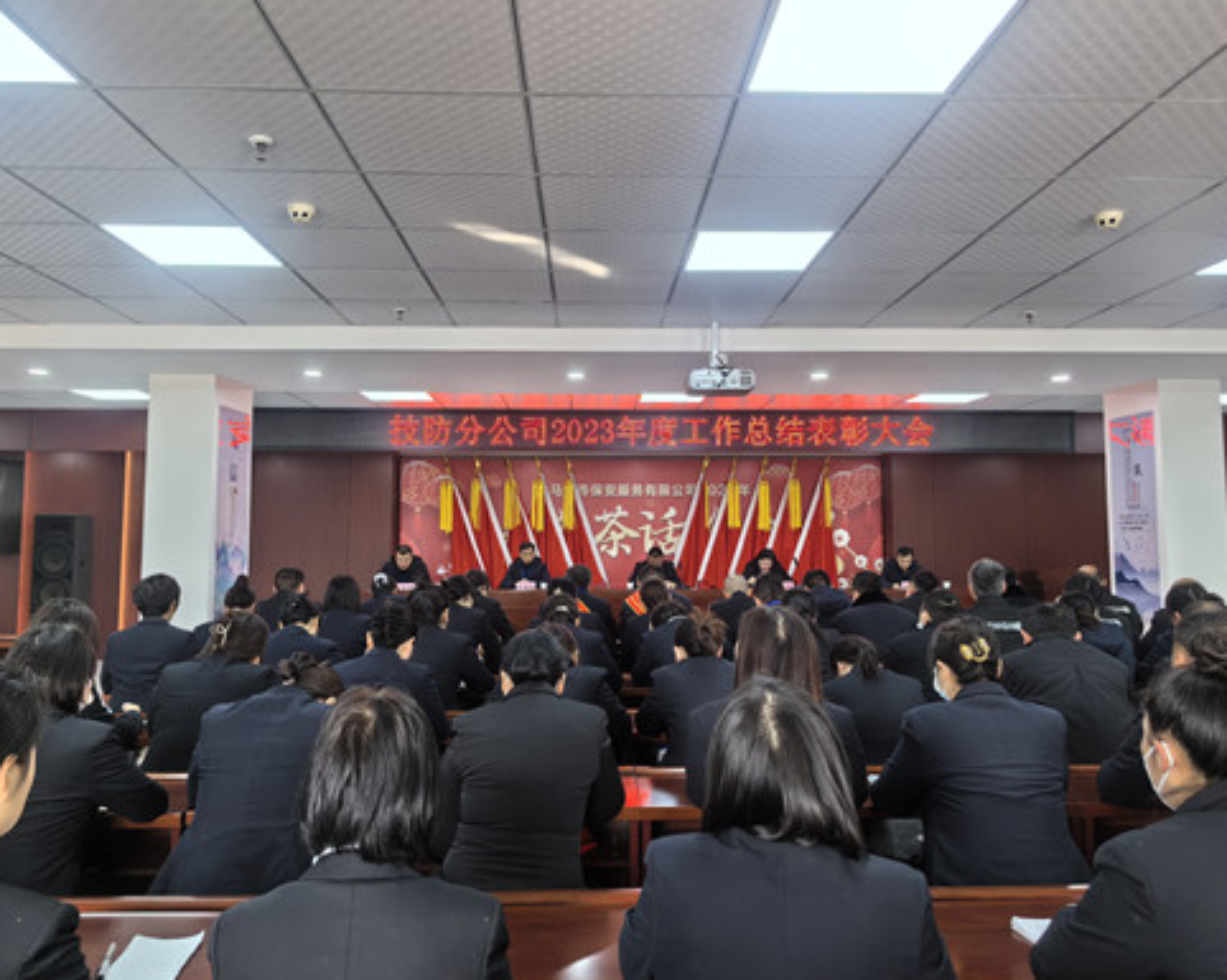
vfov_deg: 53.1
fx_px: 980
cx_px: 599
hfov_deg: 64.1
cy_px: 476
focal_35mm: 27
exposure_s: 1/100
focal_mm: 5.75
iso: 80
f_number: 2
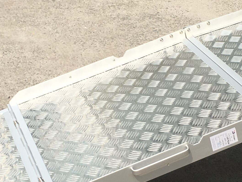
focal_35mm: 110
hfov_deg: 17.9
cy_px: 117
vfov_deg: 13.4
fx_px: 769
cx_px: 154
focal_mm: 4.15
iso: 25
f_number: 2.2
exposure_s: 1/1261
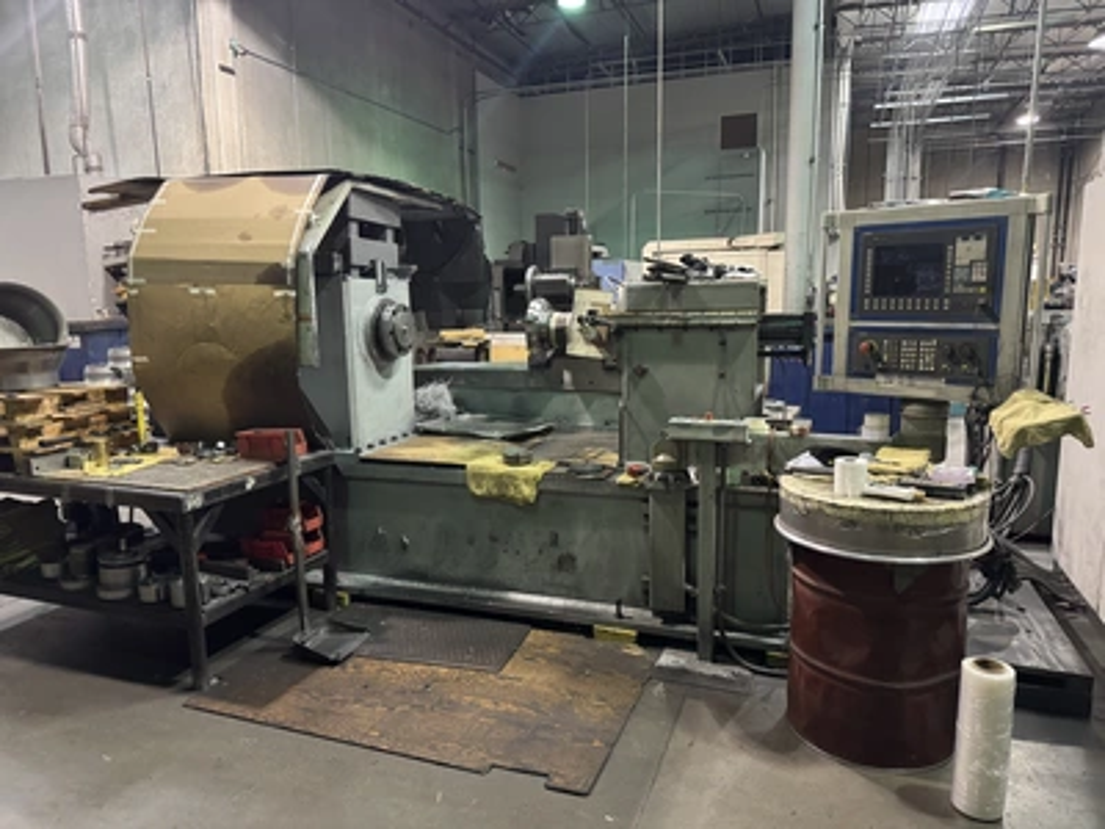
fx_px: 766
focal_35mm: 24
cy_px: 414
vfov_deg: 56.8
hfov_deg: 71.6
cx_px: 552
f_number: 1.78
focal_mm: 6.76
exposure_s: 1/40
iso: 800
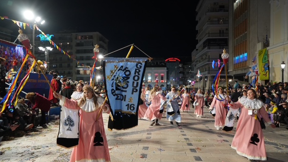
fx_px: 199
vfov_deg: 44.3
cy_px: 89
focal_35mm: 26
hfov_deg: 71.9
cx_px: 146
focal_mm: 24
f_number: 4
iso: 2500
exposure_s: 1/250
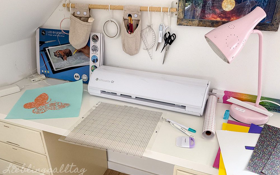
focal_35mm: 39
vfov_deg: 32.8
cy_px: 88
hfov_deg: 50.4
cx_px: 140
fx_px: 298
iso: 1600
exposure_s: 1/160
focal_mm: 38
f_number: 4
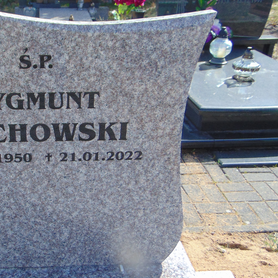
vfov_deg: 38.3
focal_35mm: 44
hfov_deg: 36.9
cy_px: 150
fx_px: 400
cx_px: 52
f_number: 3
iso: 80
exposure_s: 1/640
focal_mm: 4.5
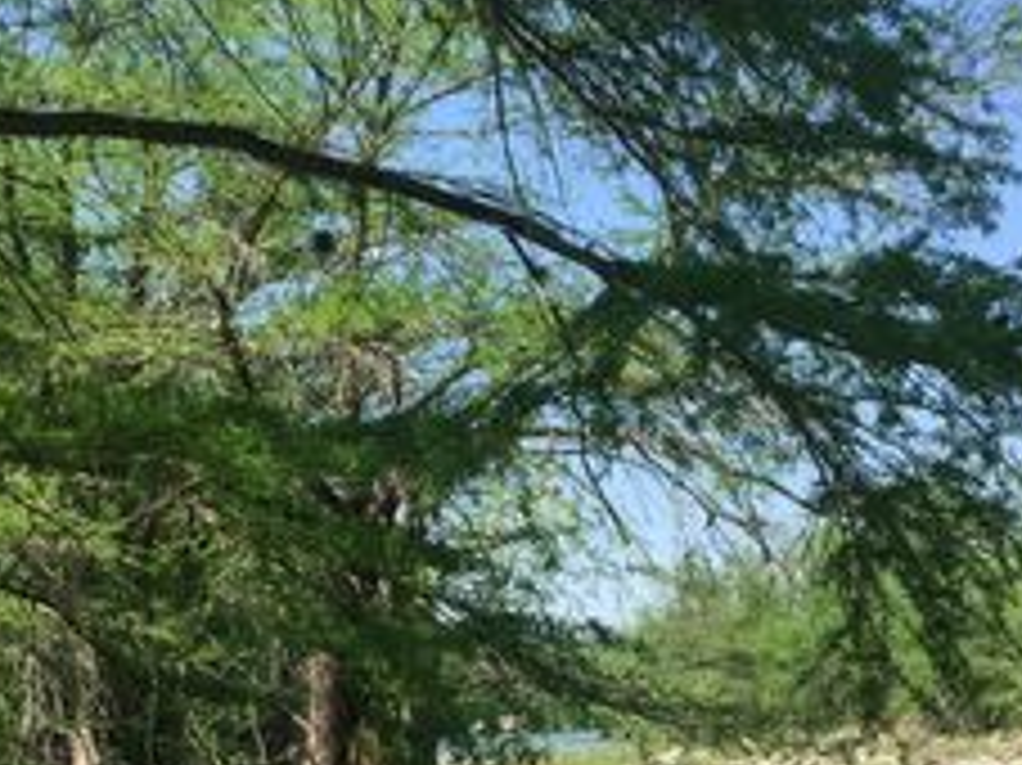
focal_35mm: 64
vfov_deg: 22.6
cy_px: 623
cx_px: 405
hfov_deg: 30.2
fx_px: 1889
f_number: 2.2
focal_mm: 4.15
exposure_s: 1/1068
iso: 32
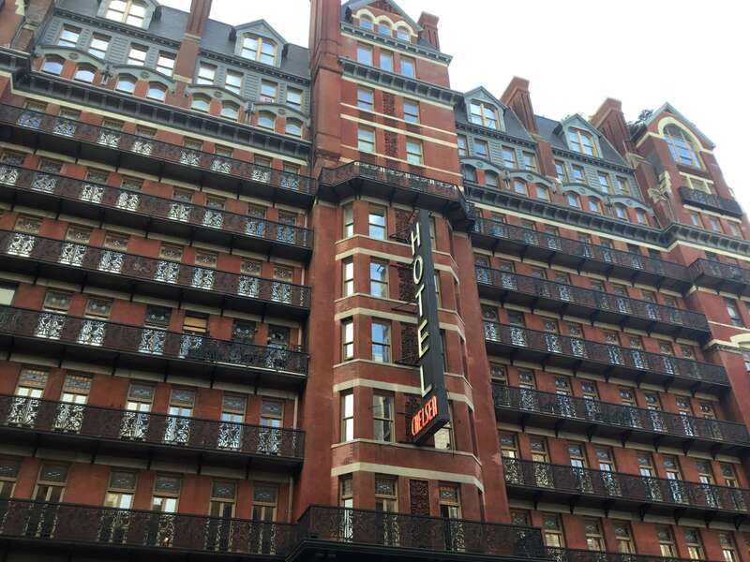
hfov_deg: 58.4
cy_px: 281
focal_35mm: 31
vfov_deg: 45.4
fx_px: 672
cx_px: 375
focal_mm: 3.3
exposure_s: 1/120
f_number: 2.4
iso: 25
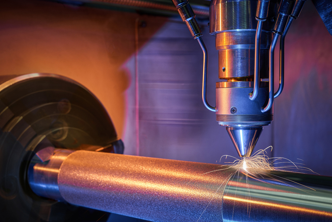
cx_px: 166
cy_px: 111
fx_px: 554
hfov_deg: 33.4
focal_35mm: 60
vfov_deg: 22.6
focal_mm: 60
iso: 200
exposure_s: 1/250
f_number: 14
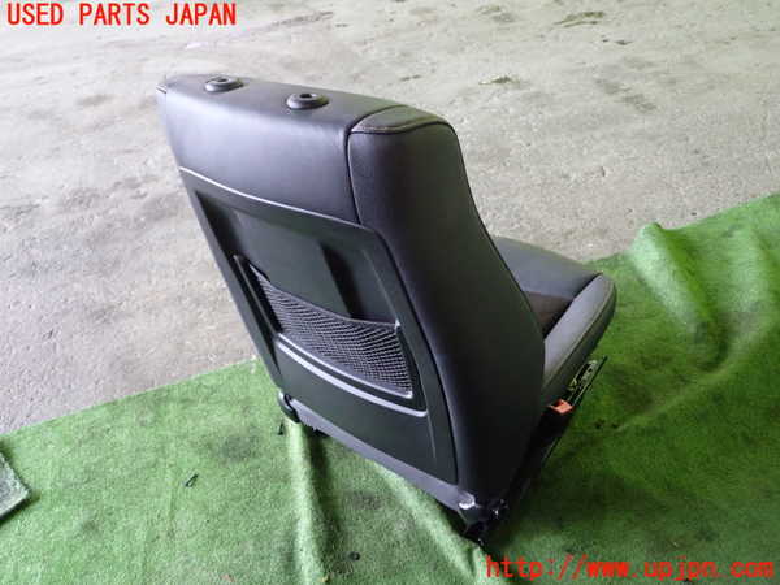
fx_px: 676
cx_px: 390
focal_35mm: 30
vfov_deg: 46.8
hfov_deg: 60.0
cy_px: 292
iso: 800
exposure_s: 1/25
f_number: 2.3
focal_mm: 5.4
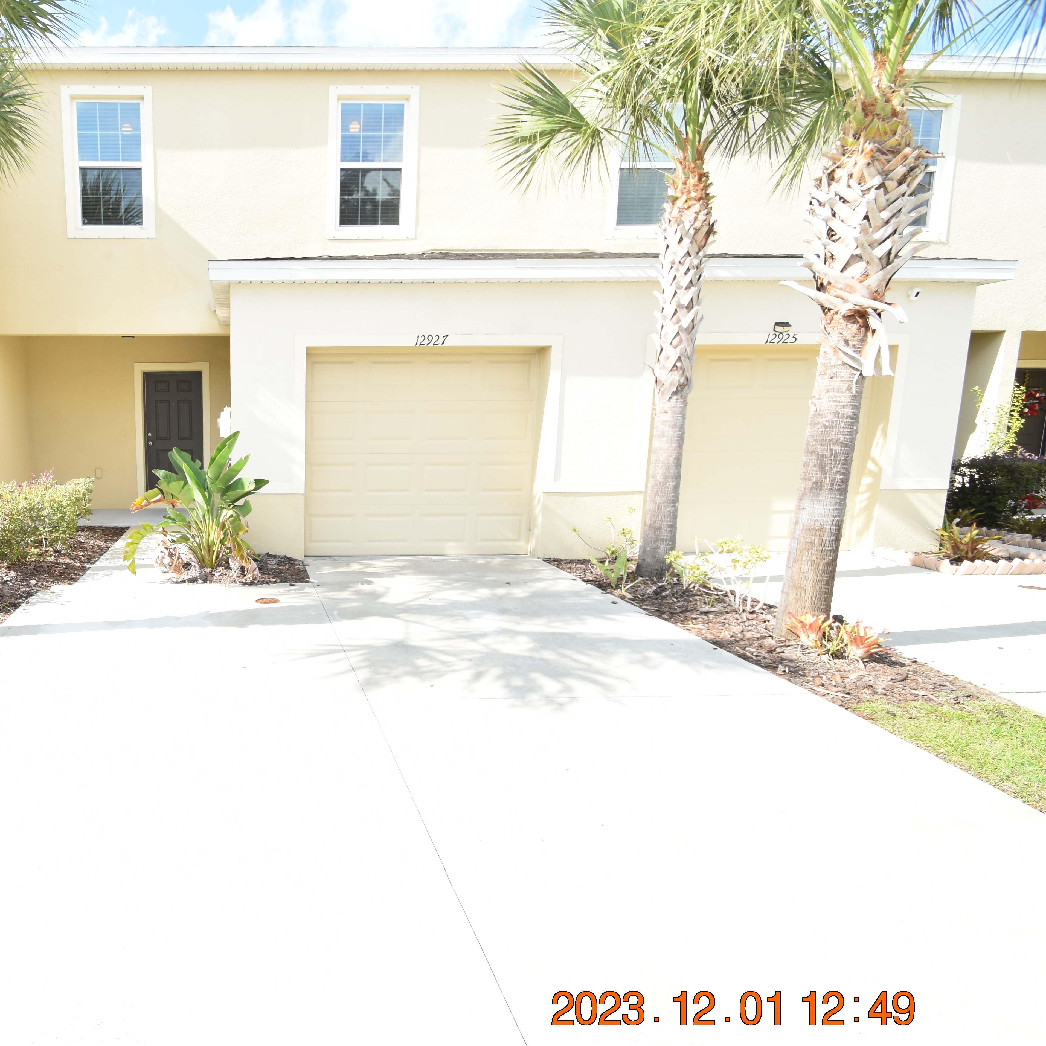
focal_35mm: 20
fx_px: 684
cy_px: 544
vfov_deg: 74.8
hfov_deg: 69.4
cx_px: 249
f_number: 8
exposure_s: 1/250
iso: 250
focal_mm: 10
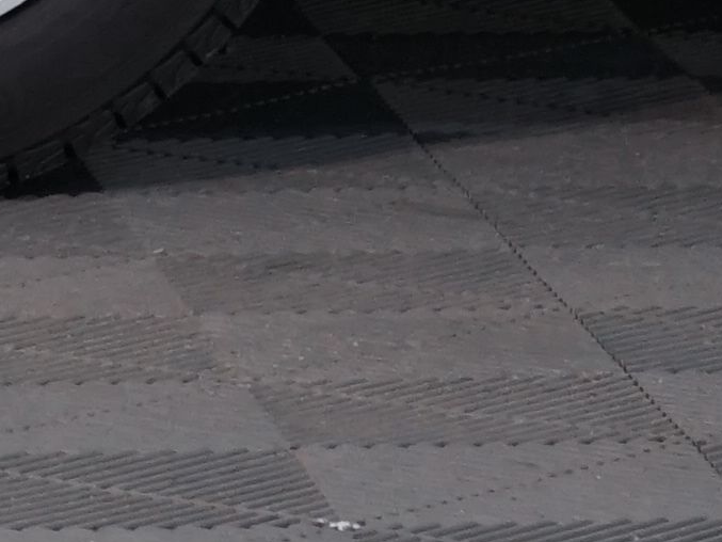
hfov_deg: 3.6
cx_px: -520
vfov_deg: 2.7
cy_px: -1441
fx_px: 11369
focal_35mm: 545
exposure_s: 1/25
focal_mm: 64
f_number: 6.3
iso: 640
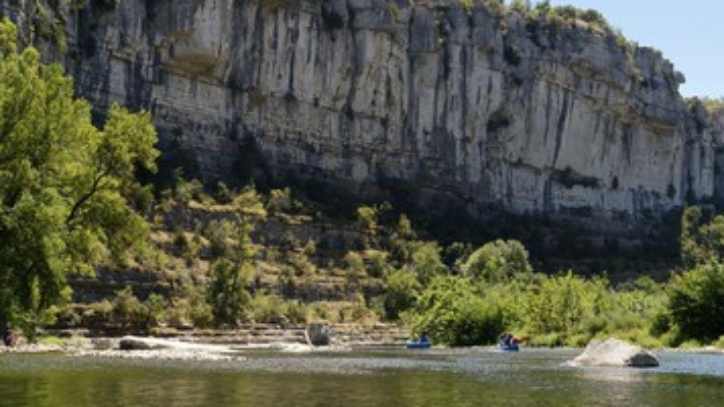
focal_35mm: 68
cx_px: 374
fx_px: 1305
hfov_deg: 31.0
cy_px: 159
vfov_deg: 17.7
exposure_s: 1/320
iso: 200
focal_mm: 55
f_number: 7.1
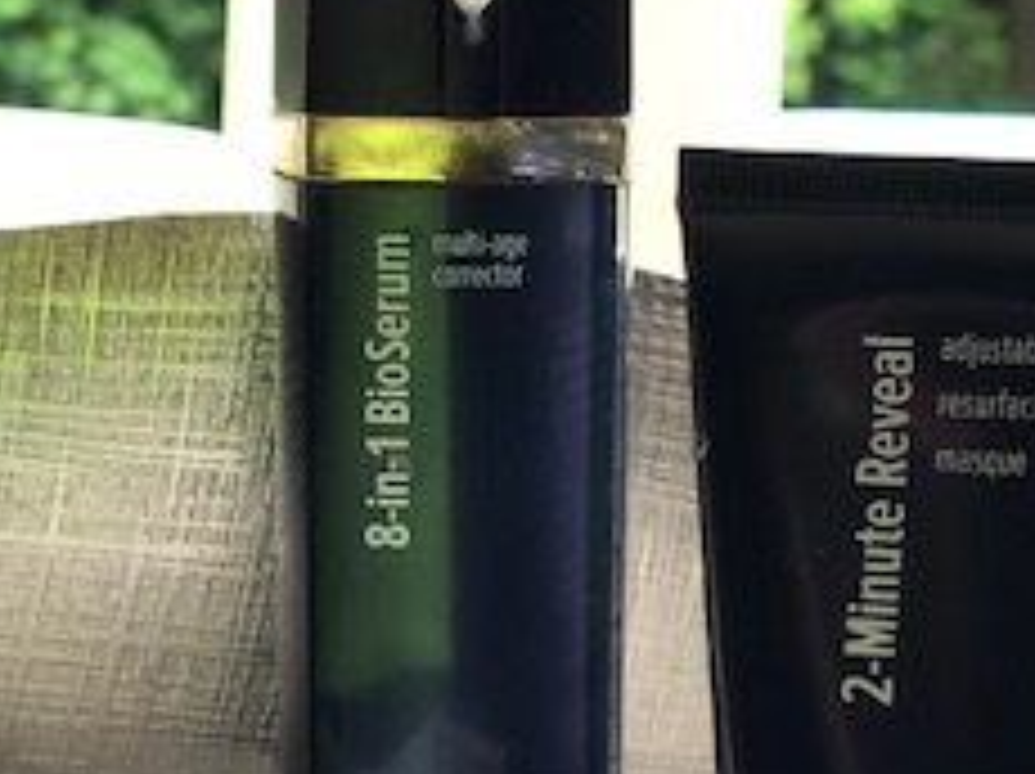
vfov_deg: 10.2
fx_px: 4331
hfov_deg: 13.5
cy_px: 657
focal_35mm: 145
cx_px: 1004
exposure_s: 1/60
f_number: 2.4
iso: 25
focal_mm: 6
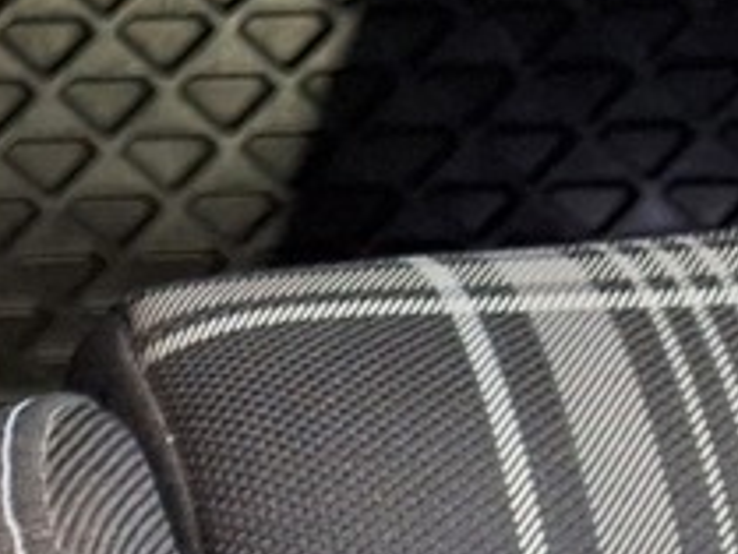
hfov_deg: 9.9
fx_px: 3754
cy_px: 1270
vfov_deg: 7.9
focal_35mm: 176
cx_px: -999
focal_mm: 5.54
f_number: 1.8
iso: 500
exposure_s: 1/20
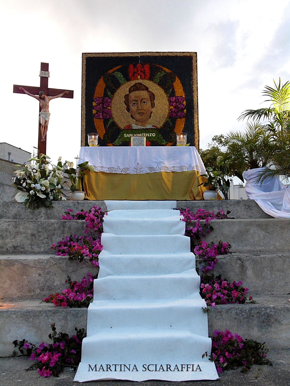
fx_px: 491
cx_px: 145
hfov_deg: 32.9
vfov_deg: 42.9
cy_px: 193
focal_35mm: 44
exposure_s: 1/40
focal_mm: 8
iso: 400
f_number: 3.7
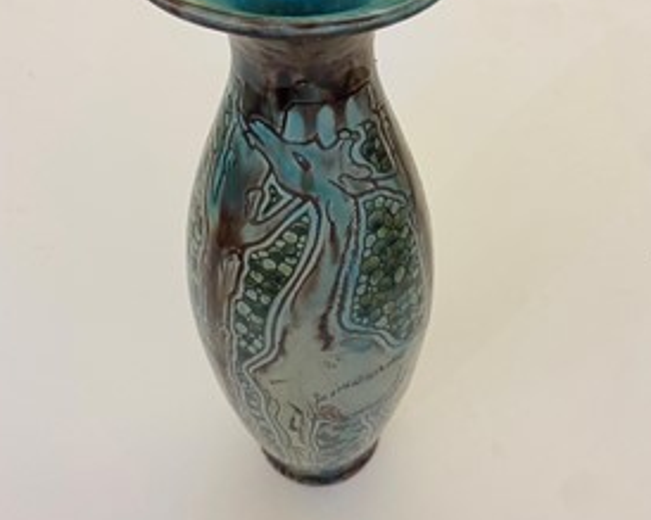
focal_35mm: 37
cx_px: 335
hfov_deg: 49.1
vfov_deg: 40.1
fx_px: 713
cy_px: 247
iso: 80
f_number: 1.8
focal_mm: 4.25
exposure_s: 1/50
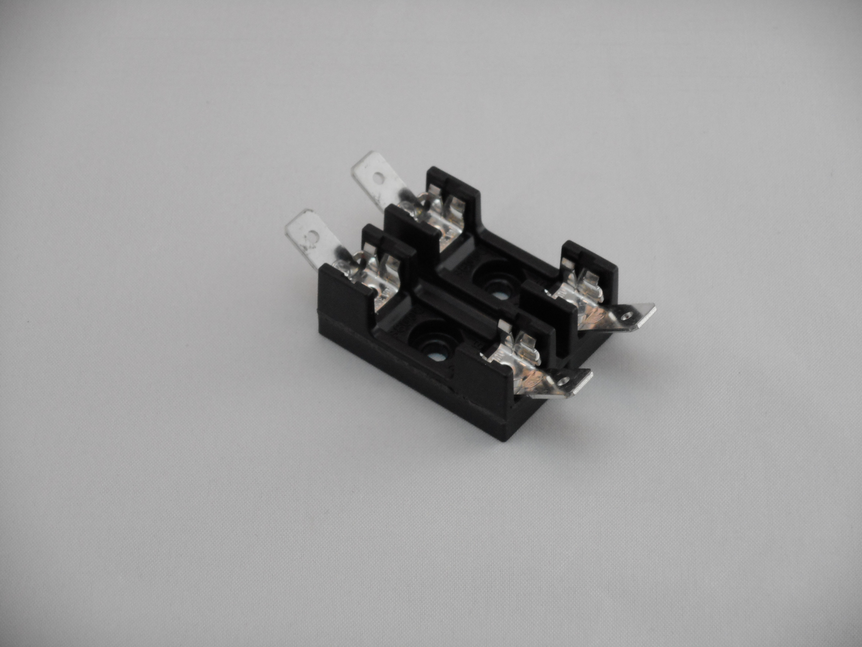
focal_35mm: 117
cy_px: 324
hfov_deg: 16.8
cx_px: 431
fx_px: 2914
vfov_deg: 12.7
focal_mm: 20.9
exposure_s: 1/60
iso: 400
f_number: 5.9
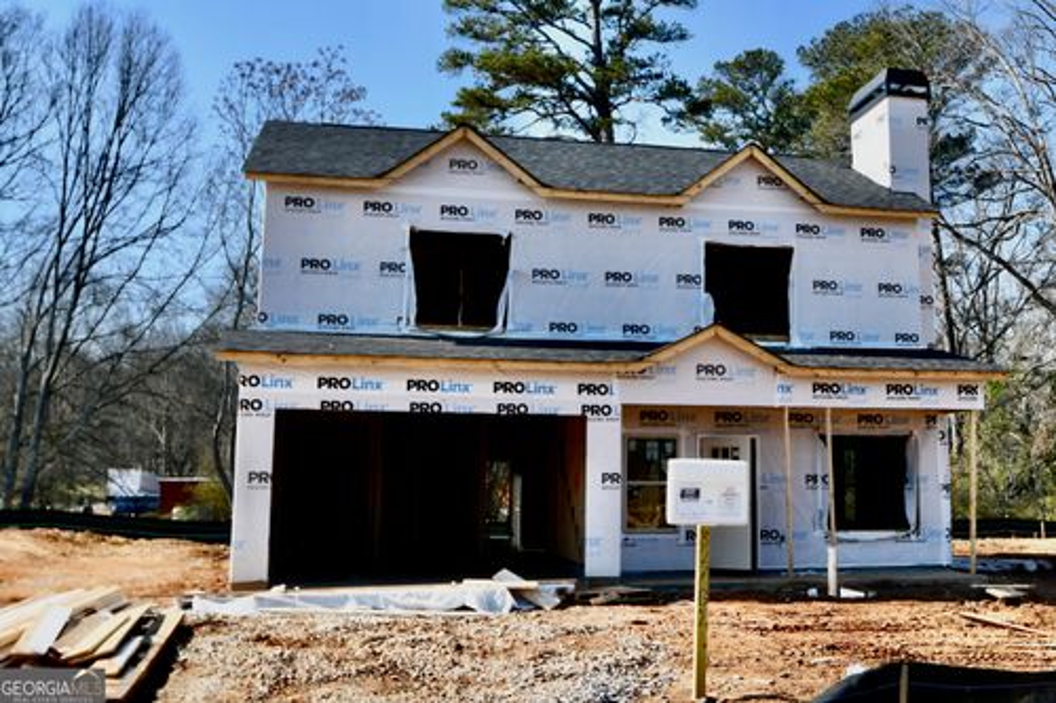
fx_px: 821
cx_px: 528
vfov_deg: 46.4
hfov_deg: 65.5
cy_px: 352
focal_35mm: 28
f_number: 8
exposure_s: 1/250
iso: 100
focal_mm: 19
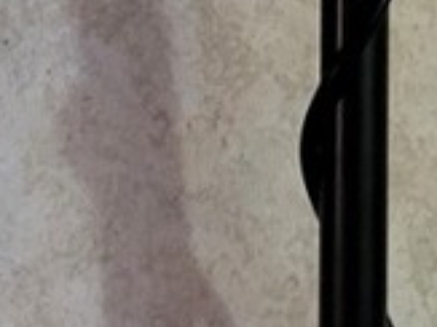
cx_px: 322
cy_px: -32
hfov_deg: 35.5
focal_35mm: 53
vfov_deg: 25.5
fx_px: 669
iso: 640
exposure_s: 1/25.1
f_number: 1.8
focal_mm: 5
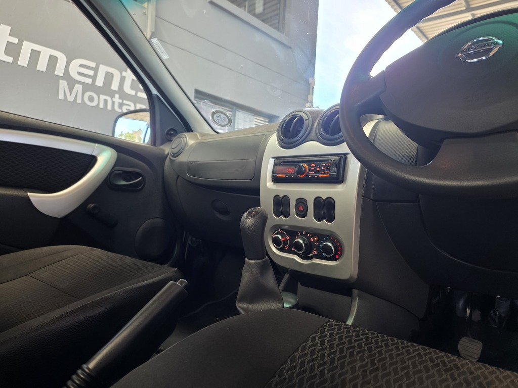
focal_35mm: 23
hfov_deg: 73.9
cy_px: 194
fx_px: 344
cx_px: 259
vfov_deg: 58.9
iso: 320
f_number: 1.7
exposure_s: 1/100
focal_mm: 6.25
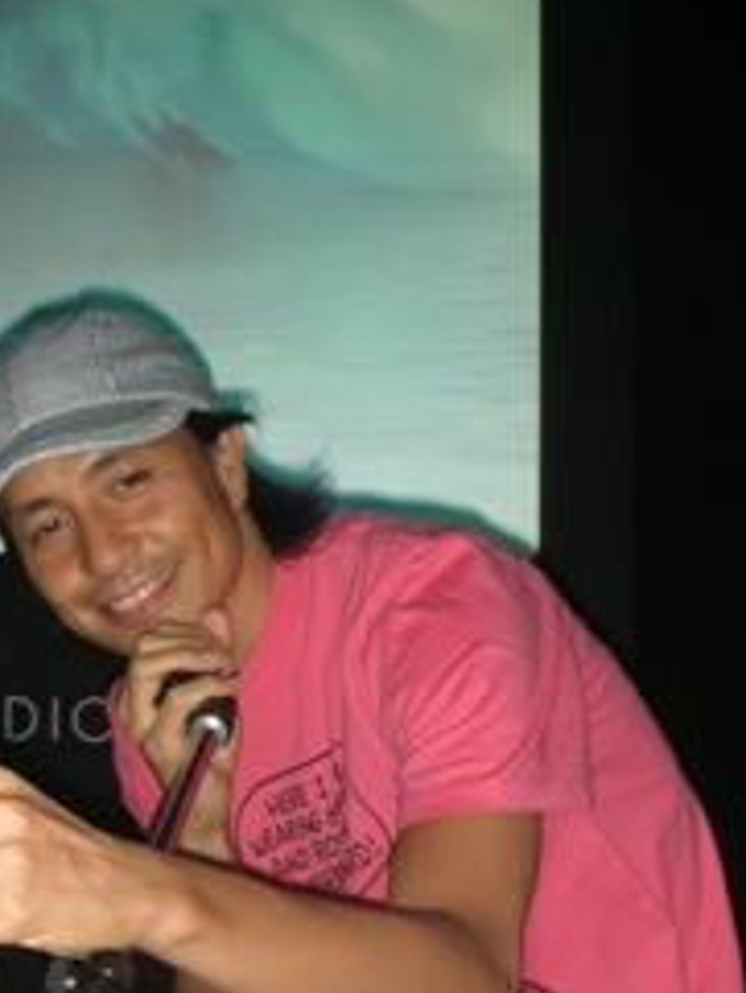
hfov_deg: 22.6
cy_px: 630
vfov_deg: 29.7
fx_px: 1866
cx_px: 276
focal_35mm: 65
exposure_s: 1/60.1
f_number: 3
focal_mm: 5.8
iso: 86
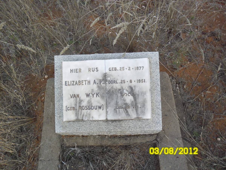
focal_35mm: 27
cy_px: 85
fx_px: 176
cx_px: 113
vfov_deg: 51.4
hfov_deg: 65.3
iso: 80
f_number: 3.5
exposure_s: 1/173
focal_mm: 4.9
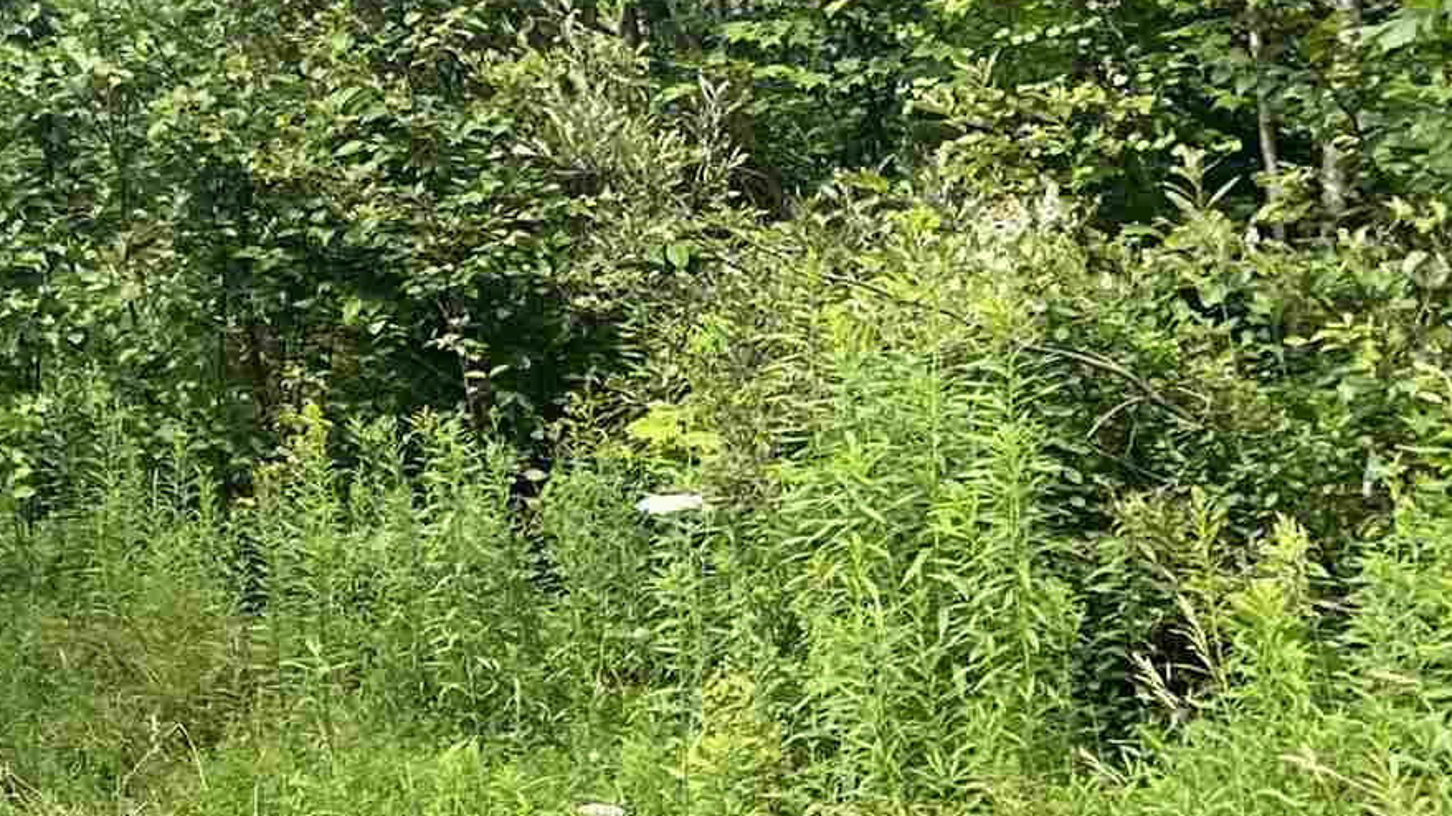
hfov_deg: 21.0
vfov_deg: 12.2
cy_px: 299
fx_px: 3811
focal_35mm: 99
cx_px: 68
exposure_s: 1/1135
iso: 50
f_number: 1.5
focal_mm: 5.7
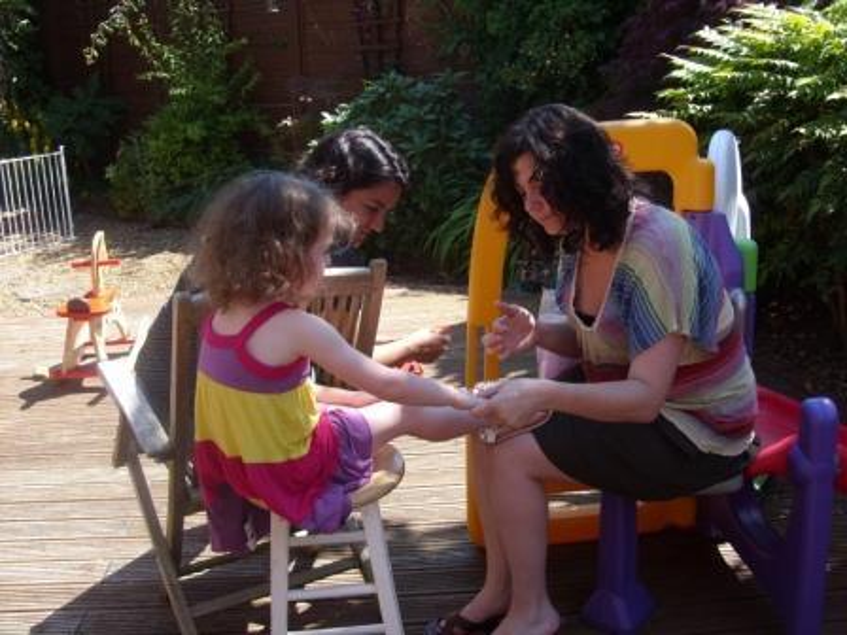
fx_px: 930
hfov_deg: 49.0
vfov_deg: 37.7
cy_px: 318
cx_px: 424
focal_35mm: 38
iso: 50
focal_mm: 6.3
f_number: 2.8
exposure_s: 1/353
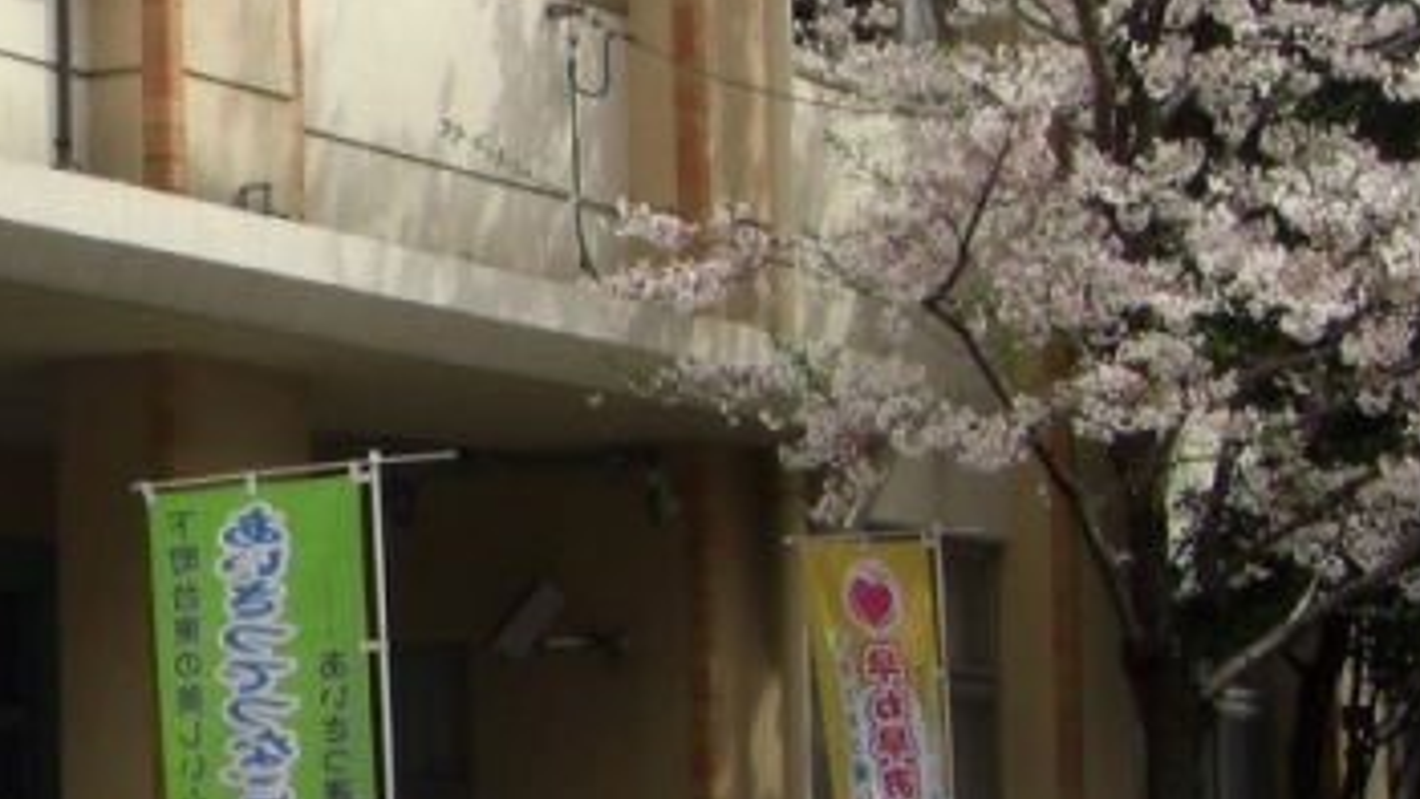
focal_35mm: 121
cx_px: -20
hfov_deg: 17.3
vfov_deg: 10.0
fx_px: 4557
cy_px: 495
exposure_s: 1/160
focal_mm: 6.3
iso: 64
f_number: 4.6
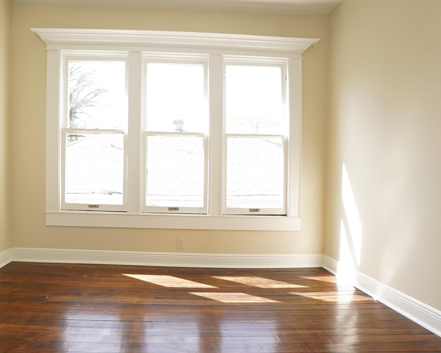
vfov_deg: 68.1
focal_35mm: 20
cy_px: 187
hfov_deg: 79.5
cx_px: 179
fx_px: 261
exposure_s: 1/160
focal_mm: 10
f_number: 4.5
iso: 400
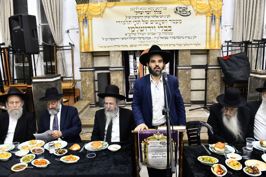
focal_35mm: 28
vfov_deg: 46.4
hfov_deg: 65.5
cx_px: 133
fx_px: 207
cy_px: 88
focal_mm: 28
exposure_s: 1/160
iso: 1250
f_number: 5.6
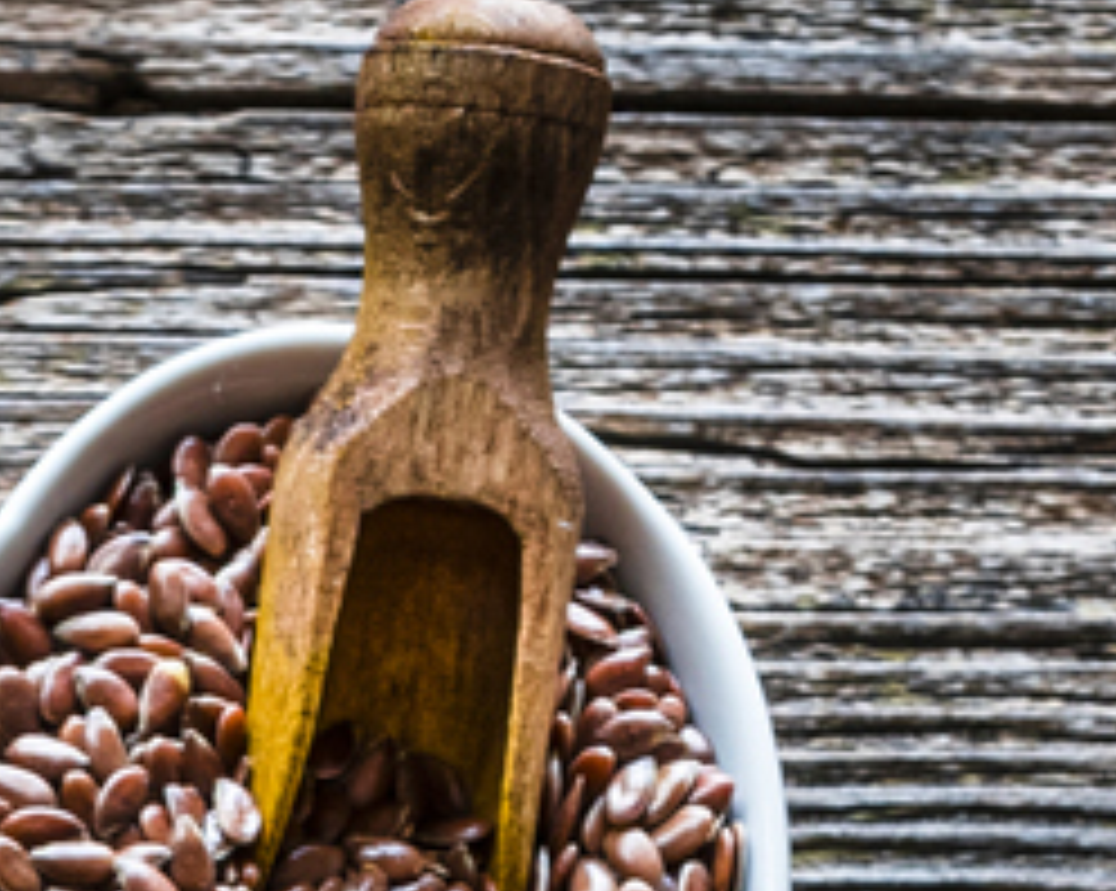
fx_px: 10594
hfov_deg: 5.9
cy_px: 2295
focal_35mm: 321
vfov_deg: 4.7
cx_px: -783
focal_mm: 40
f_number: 10
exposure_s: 1/100
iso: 100
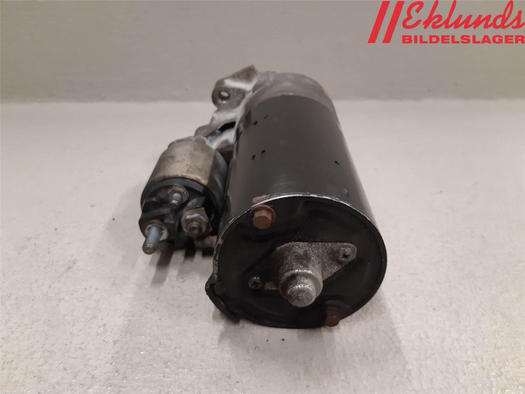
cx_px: 262
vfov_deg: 53.1
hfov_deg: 67.3
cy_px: 197
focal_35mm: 26
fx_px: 394
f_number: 1.7
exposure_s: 1/50
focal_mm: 3.93
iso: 160
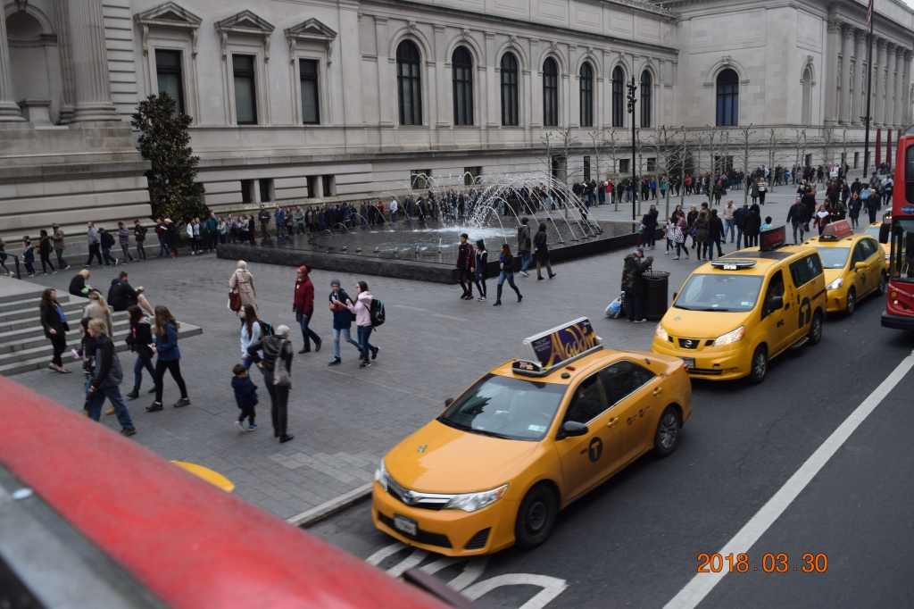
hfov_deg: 61.9
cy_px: 304
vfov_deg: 43.6
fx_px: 761
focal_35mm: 30
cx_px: 457
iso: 400
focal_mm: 20
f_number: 6.3
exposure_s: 1/160
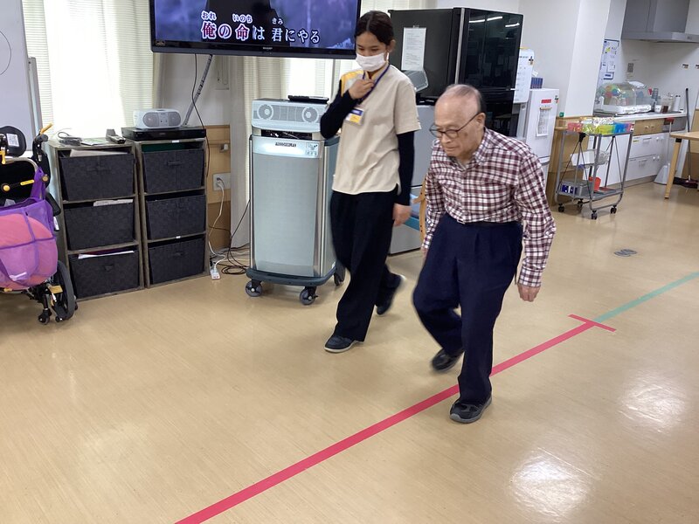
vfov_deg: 45.4
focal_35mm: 31
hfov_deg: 58.4
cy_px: 262
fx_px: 626
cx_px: 350
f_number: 2.4
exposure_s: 1/60
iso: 160
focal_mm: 3.3
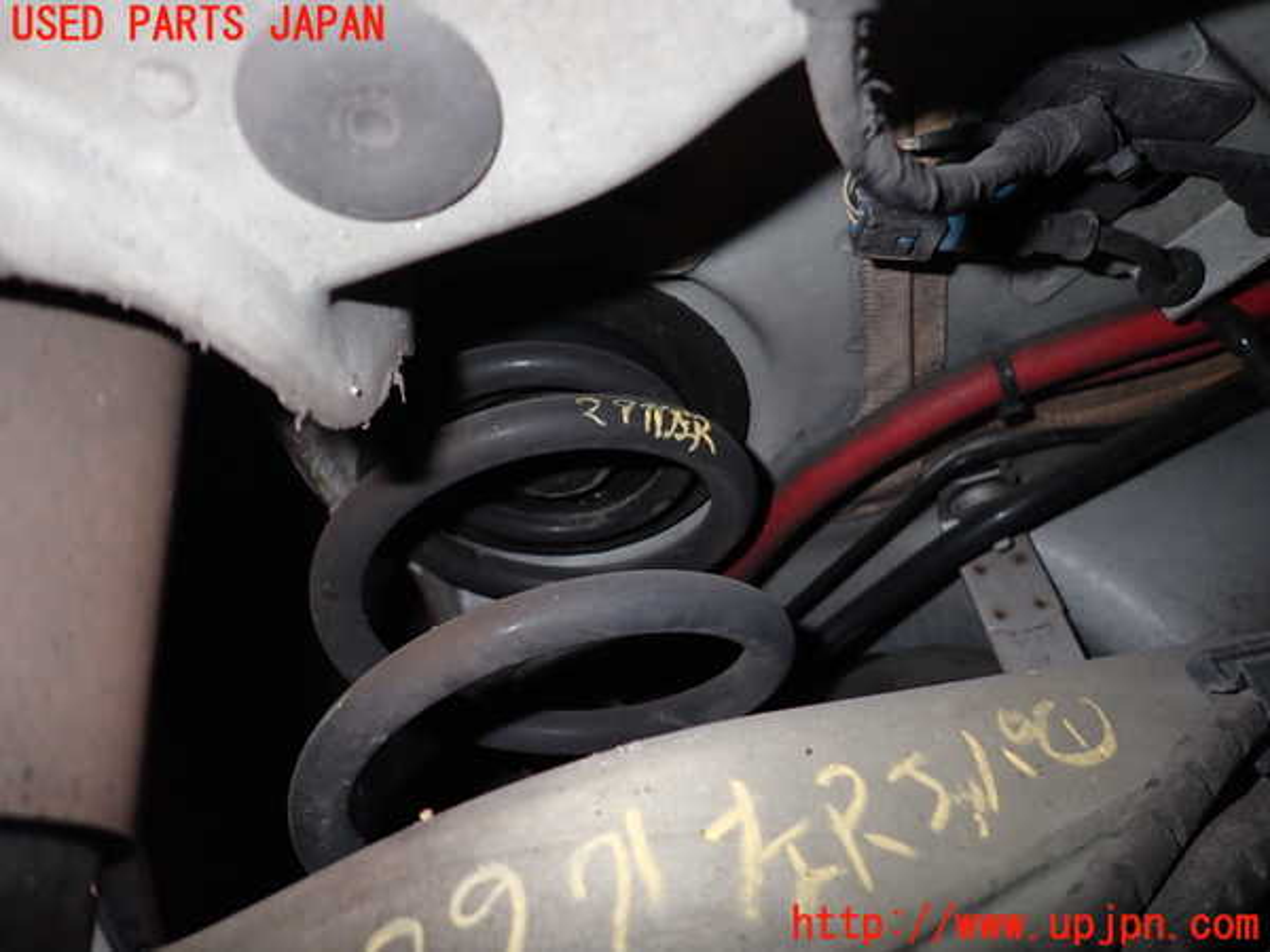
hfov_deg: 69.4
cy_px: 476
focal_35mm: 25
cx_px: 635
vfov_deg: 54.9
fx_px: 917
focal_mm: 4.5
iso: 200
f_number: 5.6
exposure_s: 1/30
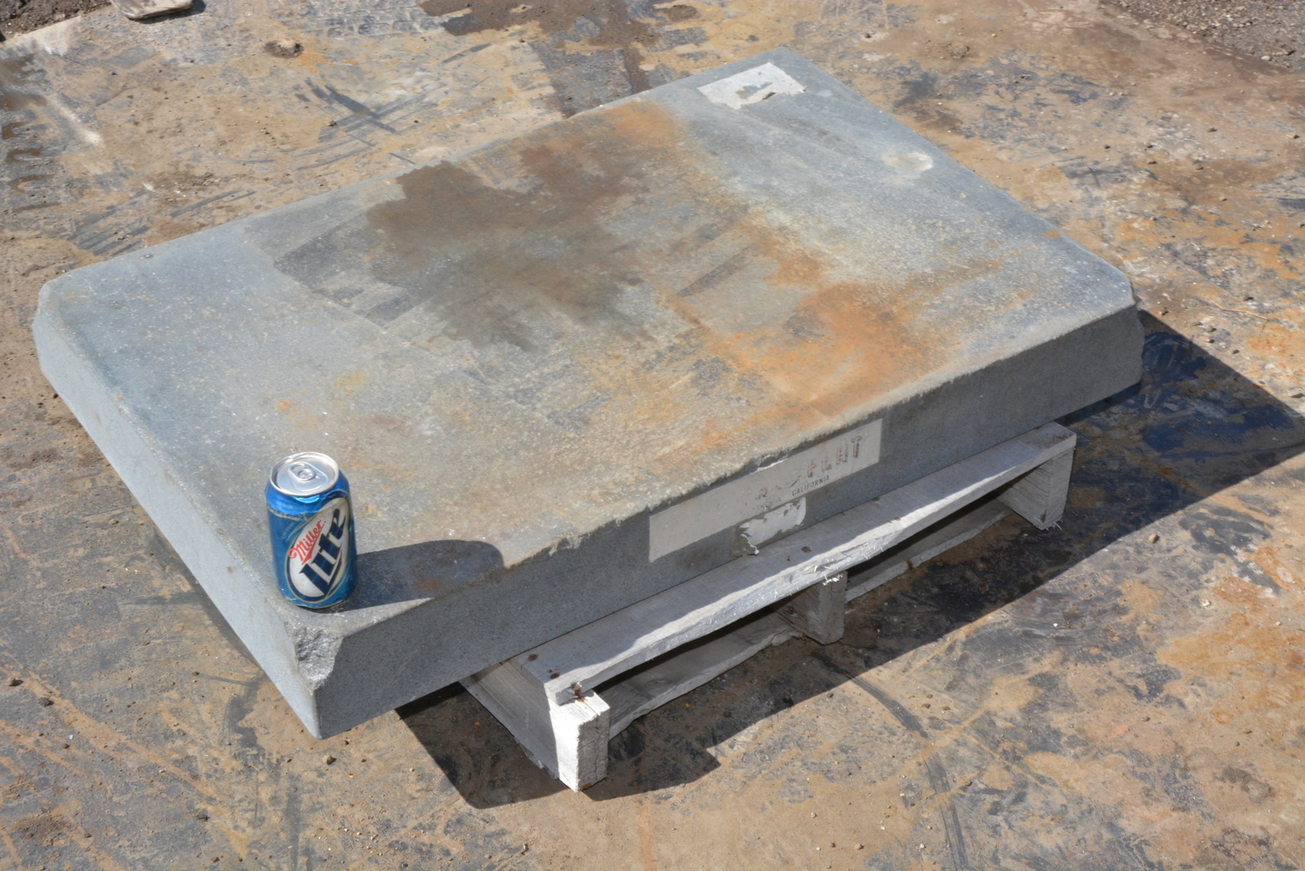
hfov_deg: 33.4
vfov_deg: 22.6
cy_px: 436
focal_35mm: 60
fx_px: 2175
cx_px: 652
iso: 800
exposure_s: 1/200
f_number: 22
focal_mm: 40
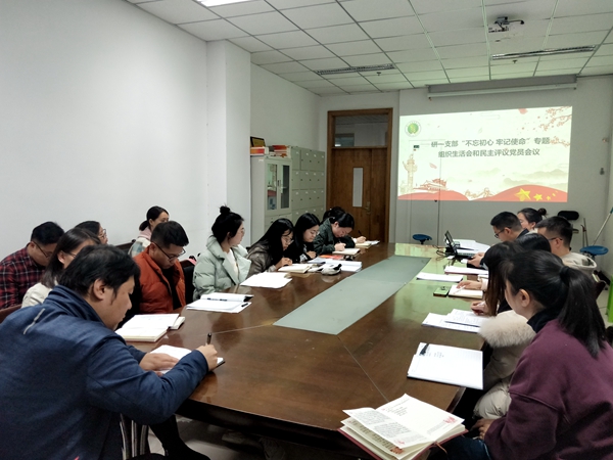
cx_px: 306
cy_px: 230
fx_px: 443
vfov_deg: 54.9
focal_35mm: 25
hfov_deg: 69.4
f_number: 1.7
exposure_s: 1/50
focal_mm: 4.28
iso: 197
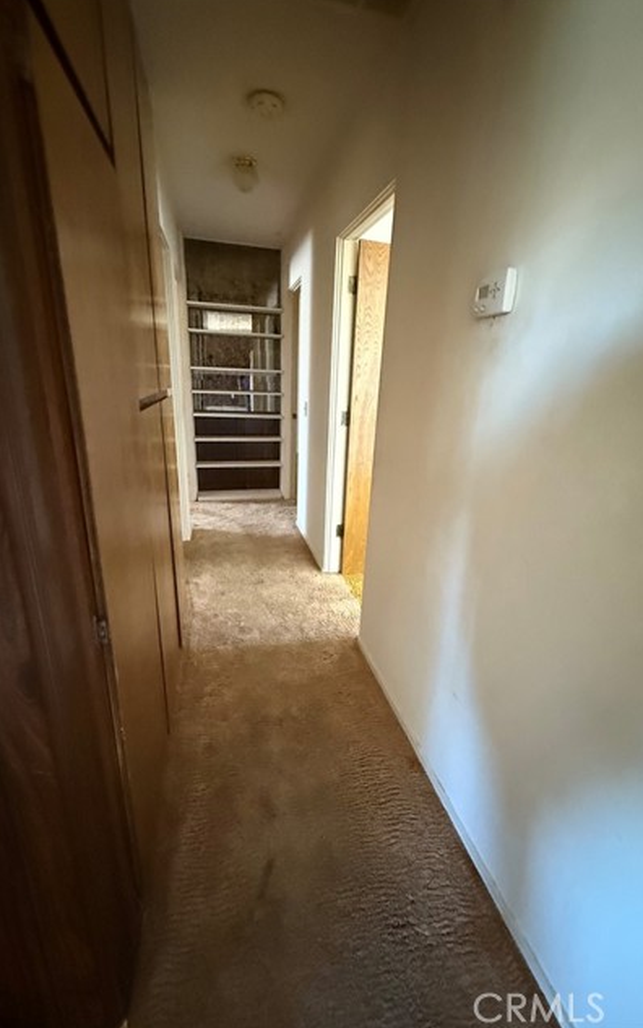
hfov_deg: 74.8
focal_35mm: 15
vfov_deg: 101.4
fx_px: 420
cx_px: 336
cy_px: 512
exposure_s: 1/50
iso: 1250
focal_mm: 2.22
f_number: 2.2
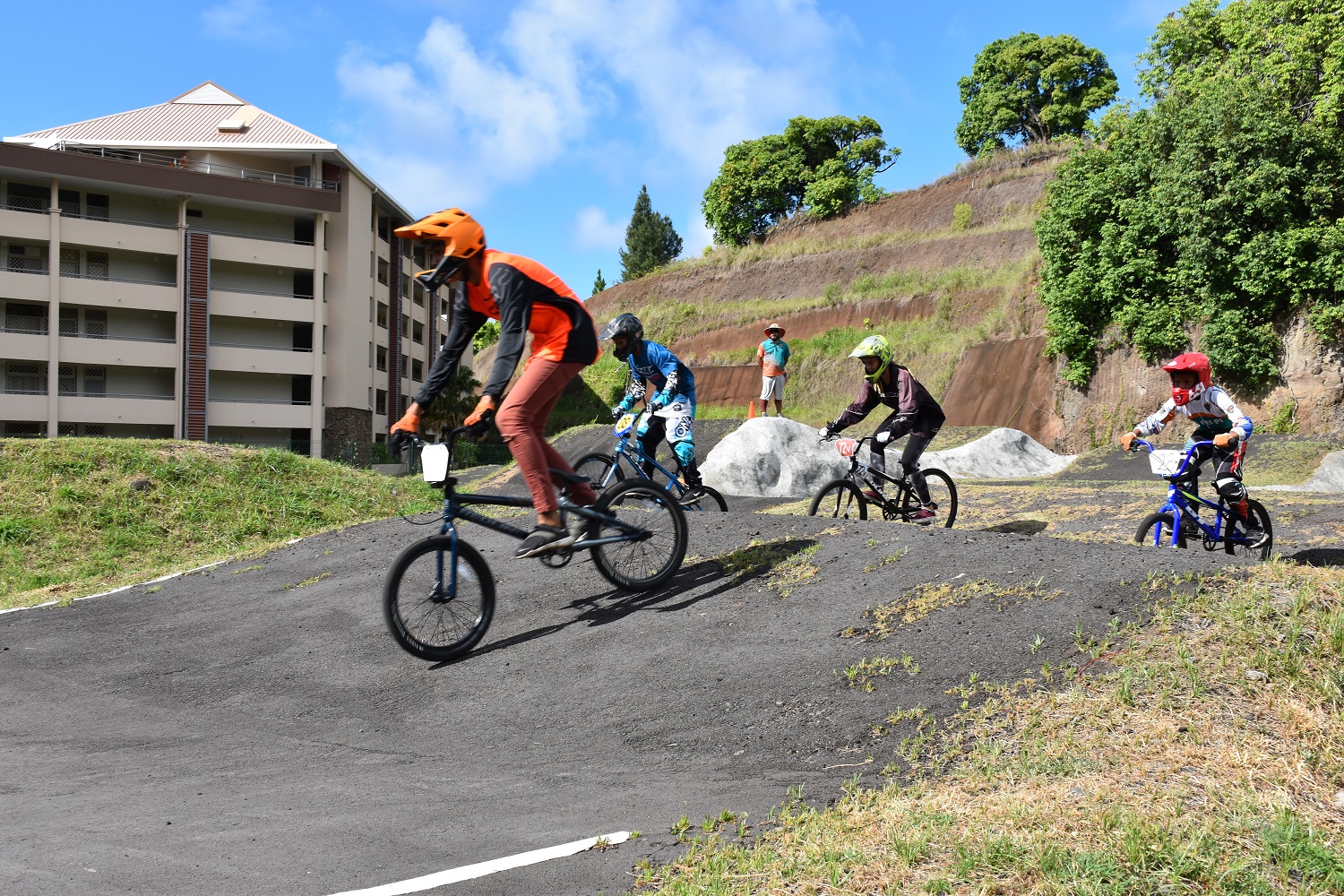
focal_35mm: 36
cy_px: 448
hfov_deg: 53.1
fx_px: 1344
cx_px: 672
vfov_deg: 36.9
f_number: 9
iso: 200
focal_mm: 24
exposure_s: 1/320
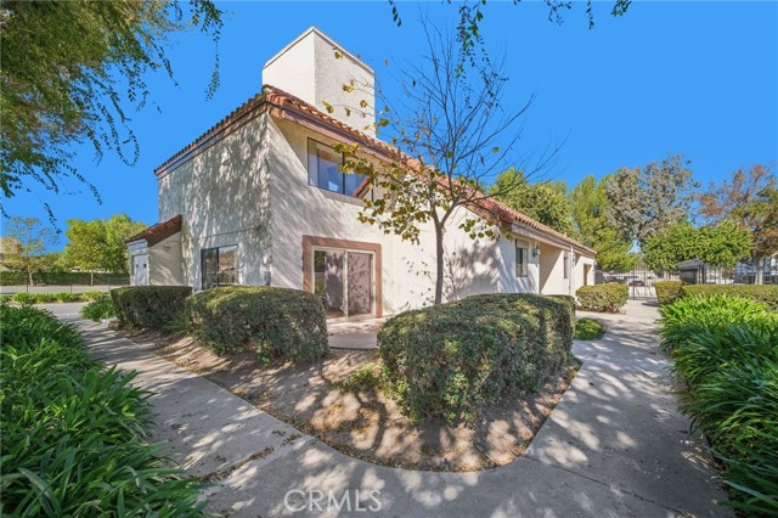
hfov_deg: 104.3
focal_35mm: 14
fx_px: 302
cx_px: 389
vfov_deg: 81.1
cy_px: 259
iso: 160
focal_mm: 9
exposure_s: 1/70
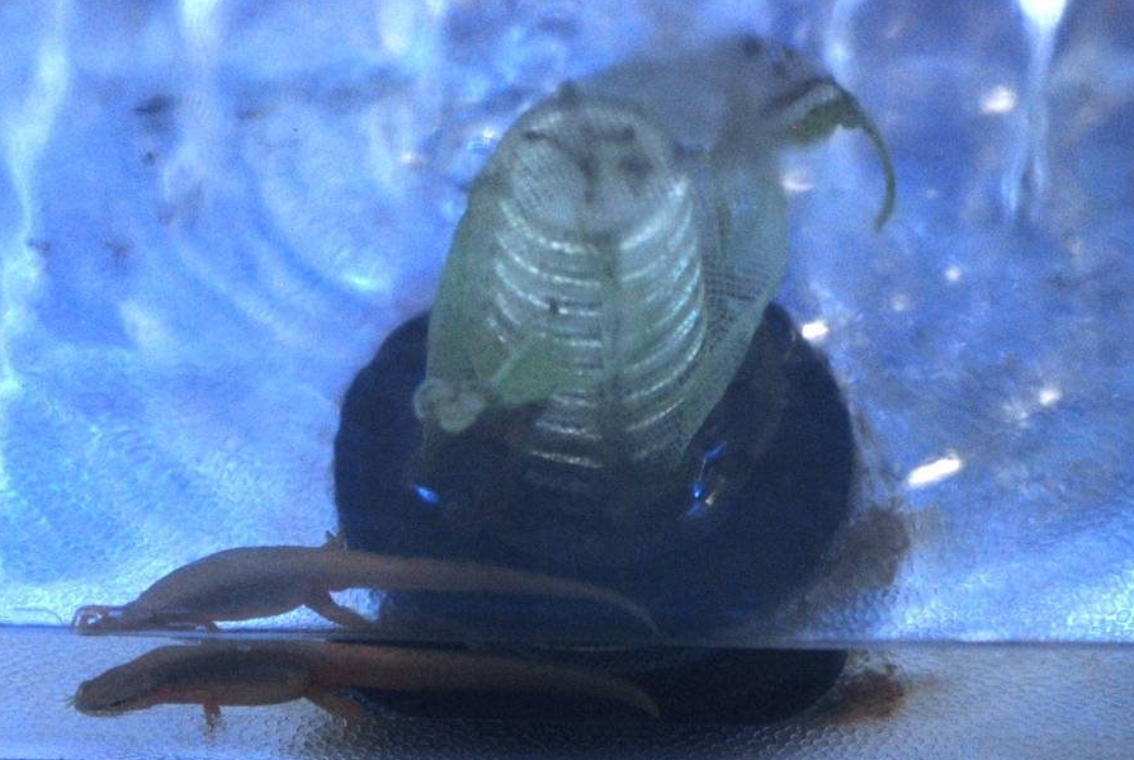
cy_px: 613
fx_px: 10158
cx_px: 350
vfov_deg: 4.3
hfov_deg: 6.4
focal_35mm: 322
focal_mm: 120
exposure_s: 1/160
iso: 400
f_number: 4
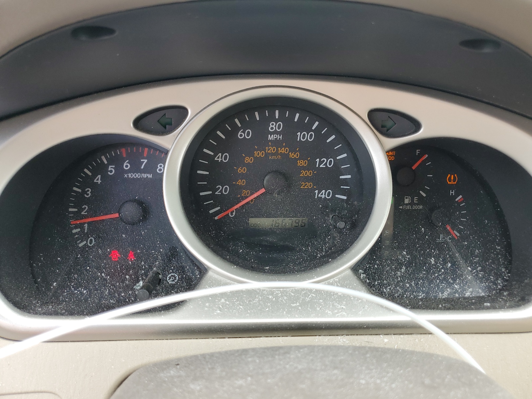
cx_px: 266
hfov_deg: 67.3
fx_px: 400
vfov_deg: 53.1
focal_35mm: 26
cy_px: 200
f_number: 1.5
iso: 50
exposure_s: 1/217
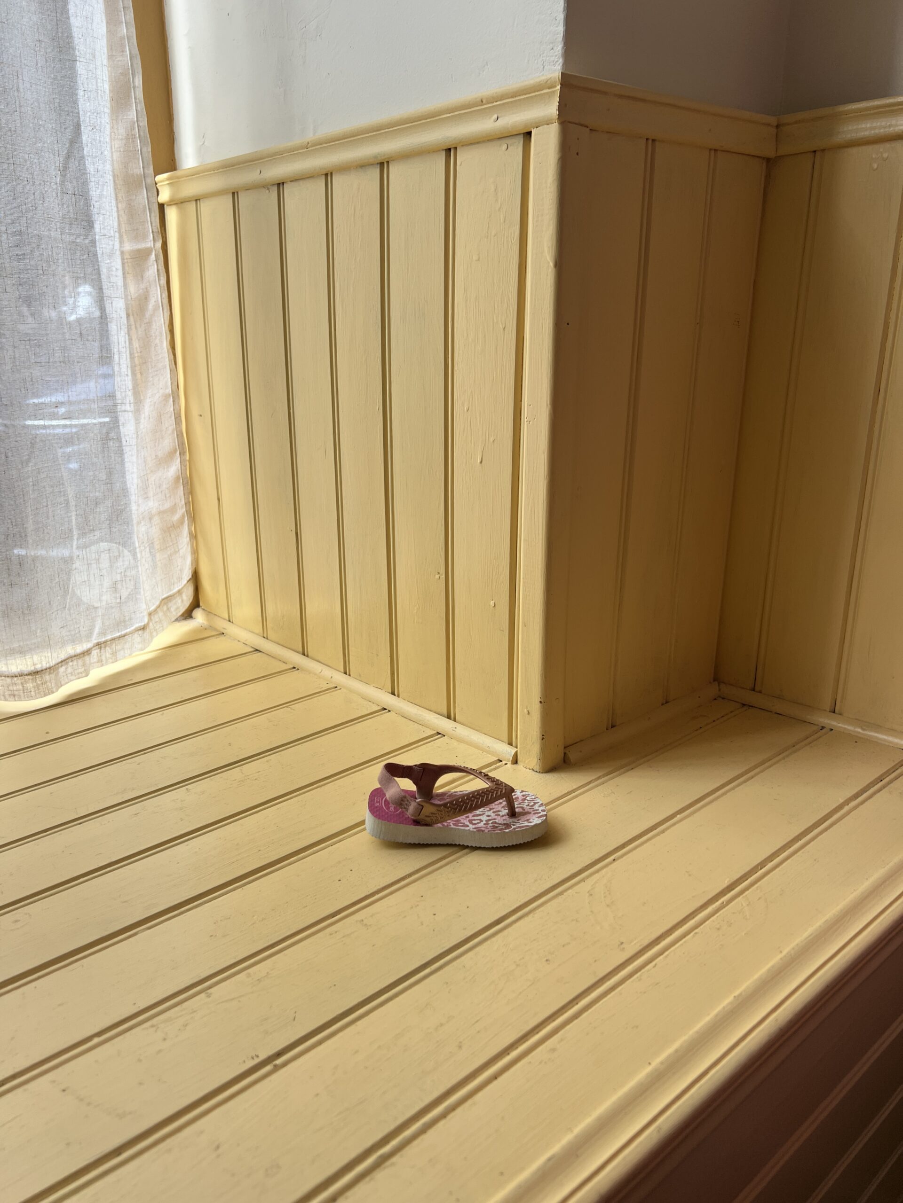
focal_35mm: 26
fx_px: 904
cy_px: 602
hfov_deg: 53.1
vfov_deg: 67.3
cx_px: 452
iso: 32
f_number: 1.5
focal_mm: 5.7
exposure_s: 1/151
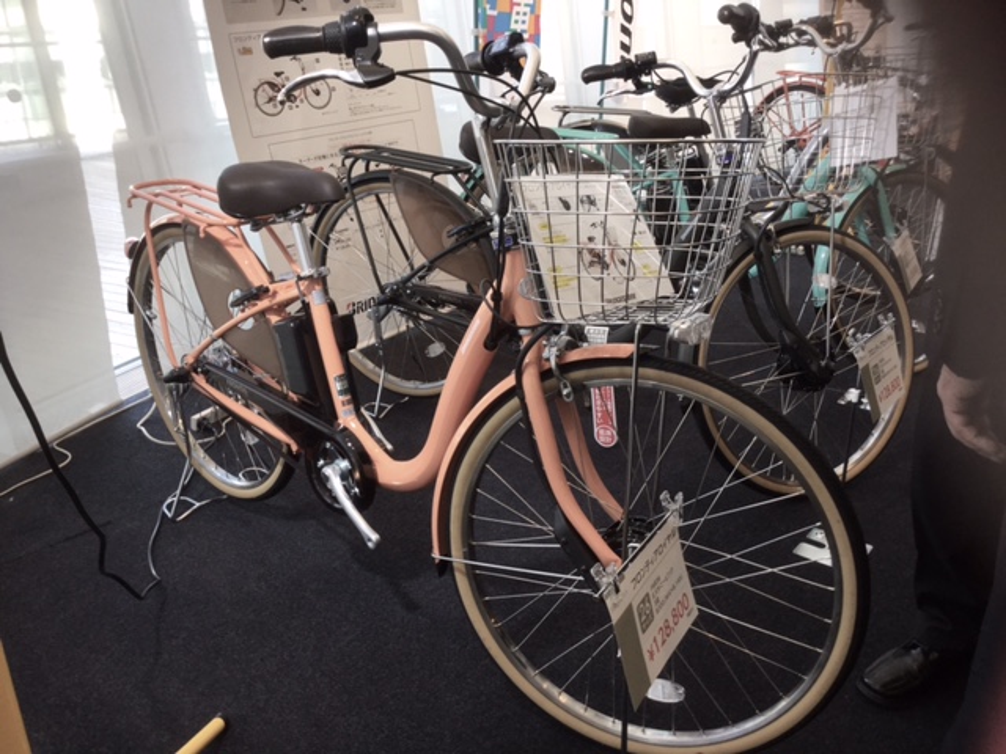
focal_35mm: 31
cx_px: 503
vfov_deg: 45.4
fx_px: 901
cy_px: 377
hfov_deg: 58.4
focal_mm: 3.3
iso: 40
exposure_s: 1/33
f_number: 2.4
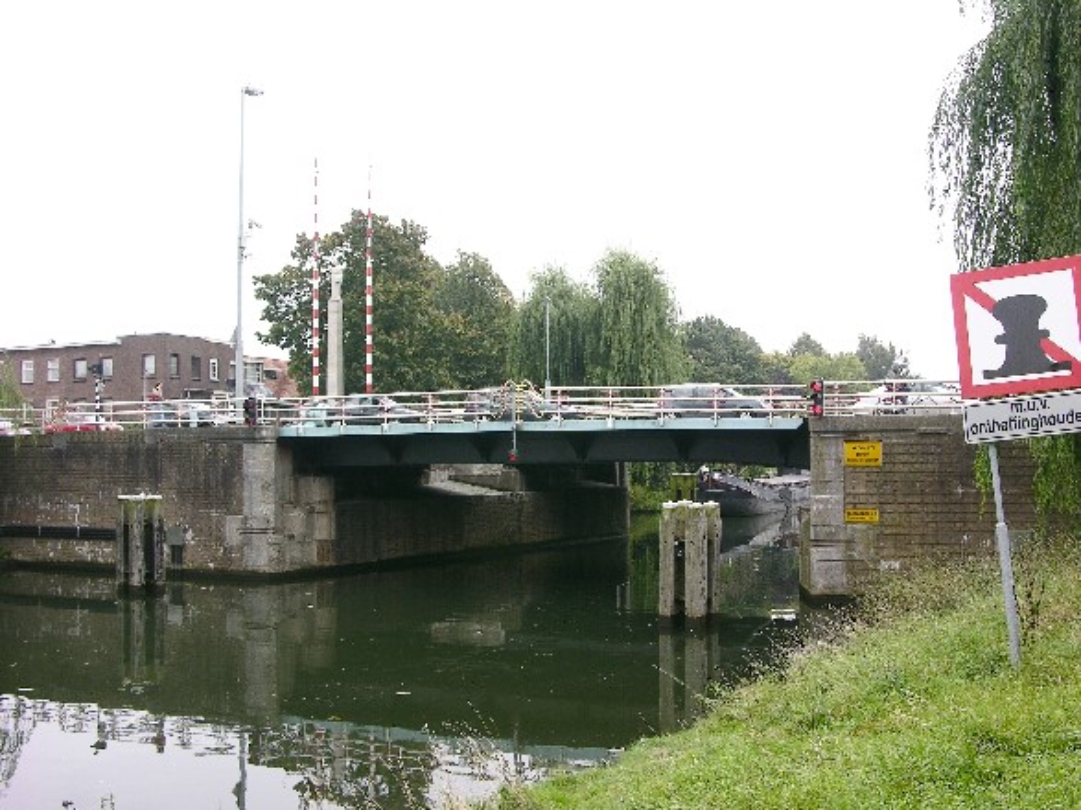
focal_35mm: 35
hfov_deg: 52.6
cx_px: 540
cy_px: 405
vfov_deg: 40.7
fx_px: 1093
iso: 50
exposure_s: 1/77.1
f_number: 5
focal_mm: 8.9
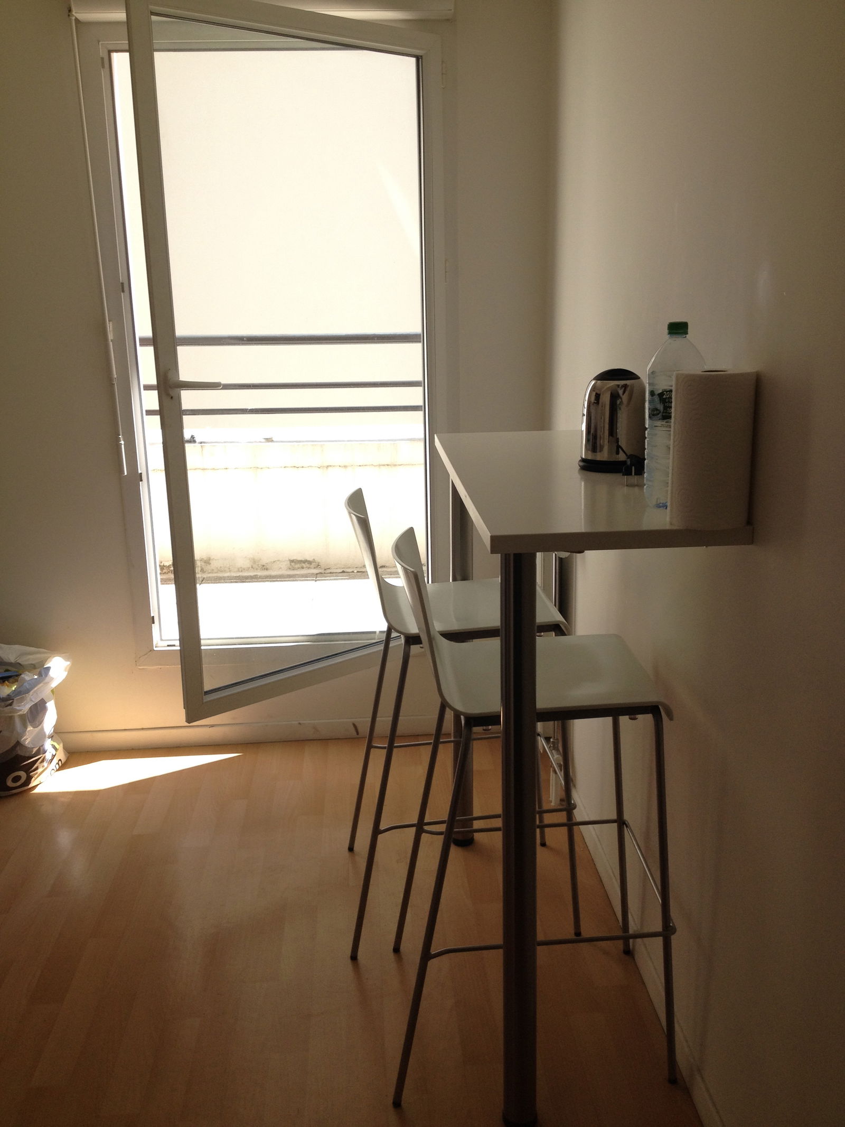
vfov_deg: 52.6
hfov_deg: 40.7
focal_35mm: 35
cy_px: 564
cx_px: 422
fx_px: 1139
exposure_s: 1/412
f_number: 2.4
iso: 50
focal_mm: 4.28
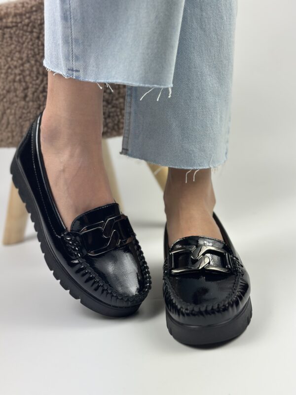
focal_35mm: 48
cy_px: 198
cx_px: 148
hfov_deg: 30.3
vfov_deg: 39.7
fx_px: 547
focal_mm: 6.86
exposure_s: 1/1062
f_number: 1.78
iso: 80
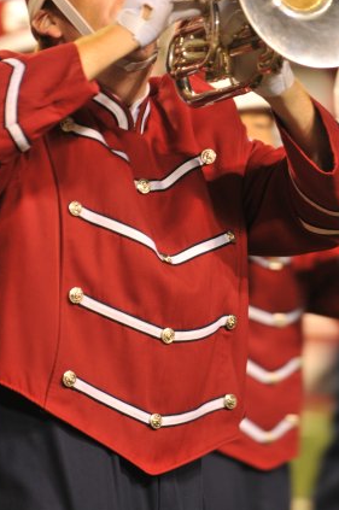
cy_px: 175
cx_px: 145
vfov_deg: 4.8
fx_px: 6032
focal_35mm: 426
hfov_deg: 3.2
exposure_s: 1/60
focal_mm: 200
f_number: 2.8
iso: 320
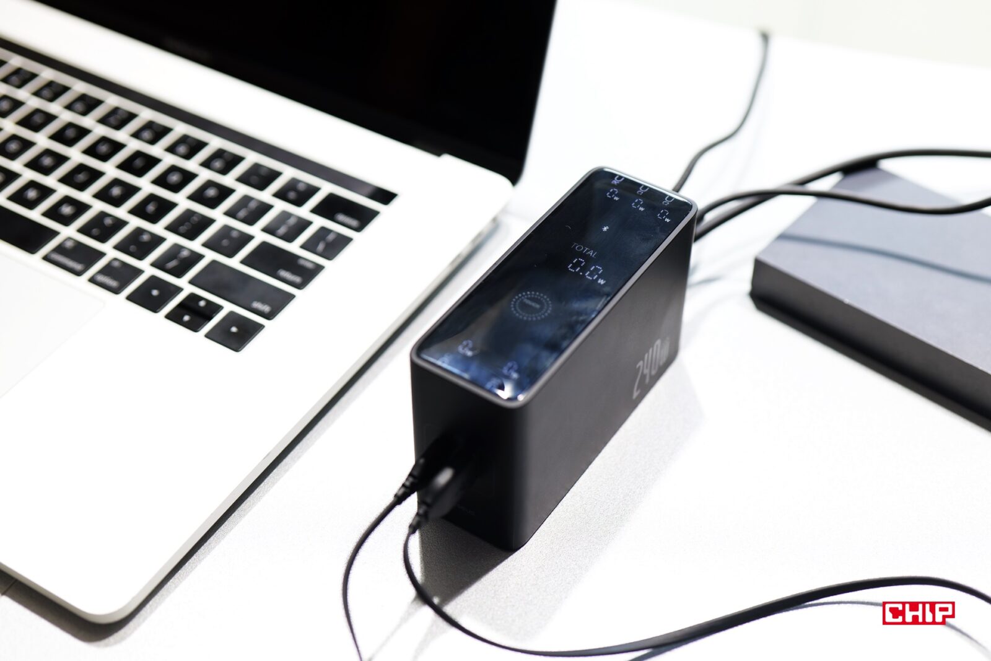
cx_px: 496
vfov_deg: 27.0
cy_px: 330
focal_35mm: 50
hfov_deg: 39.6
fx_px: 1376
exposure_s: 1/50
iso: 640
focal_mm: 50
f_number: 3.2
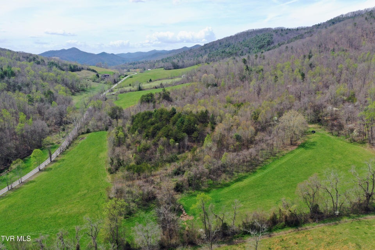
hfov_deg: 65.5
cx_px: 188
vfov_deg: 46.4
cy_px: 125
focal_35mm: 28
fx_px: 292
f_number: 5
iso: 100
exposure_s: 1/240
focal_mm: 10.26
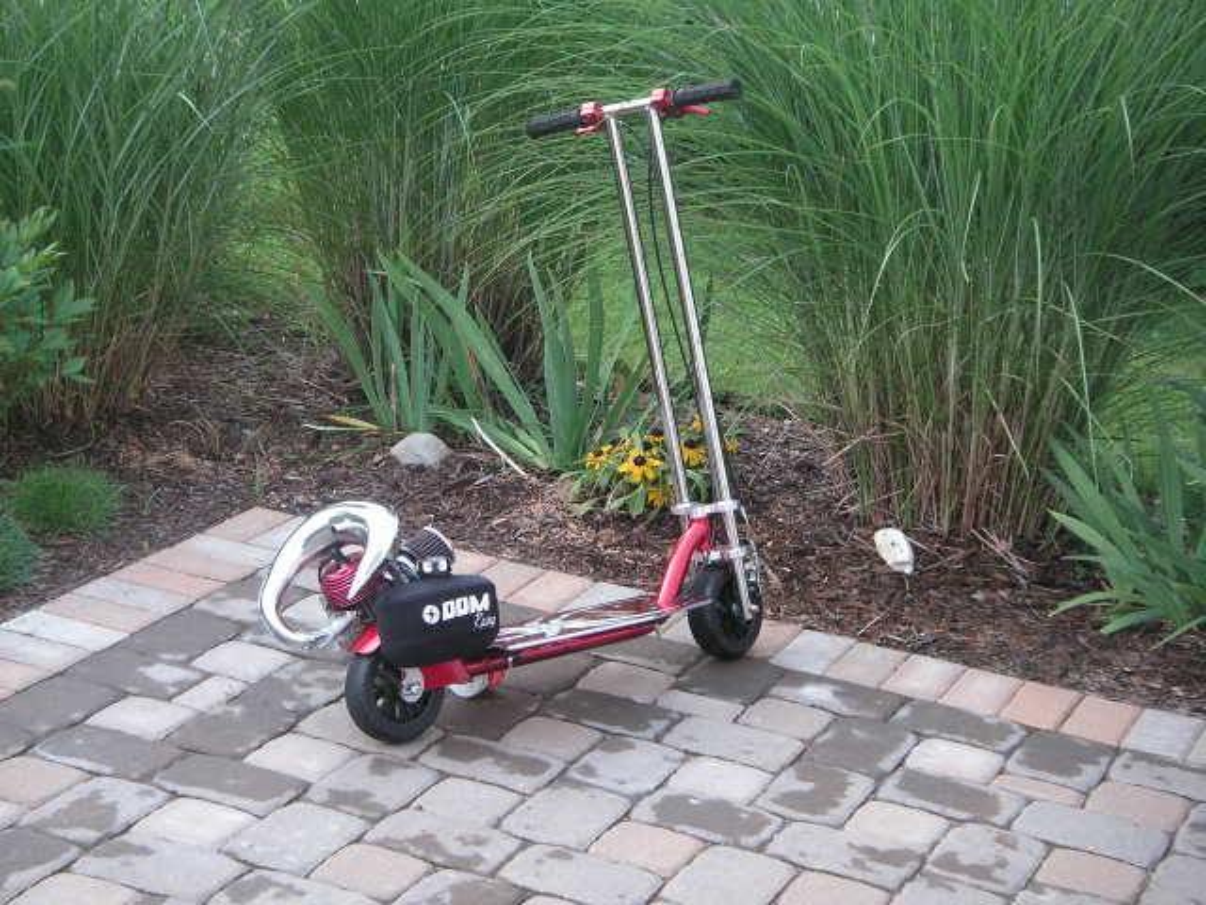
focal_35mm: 70
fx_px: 2439
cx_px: 603
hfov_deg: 27.8
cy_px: 452
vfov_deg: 21.0
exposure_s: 1/90
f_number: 3.8
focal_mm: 11.6
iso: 100
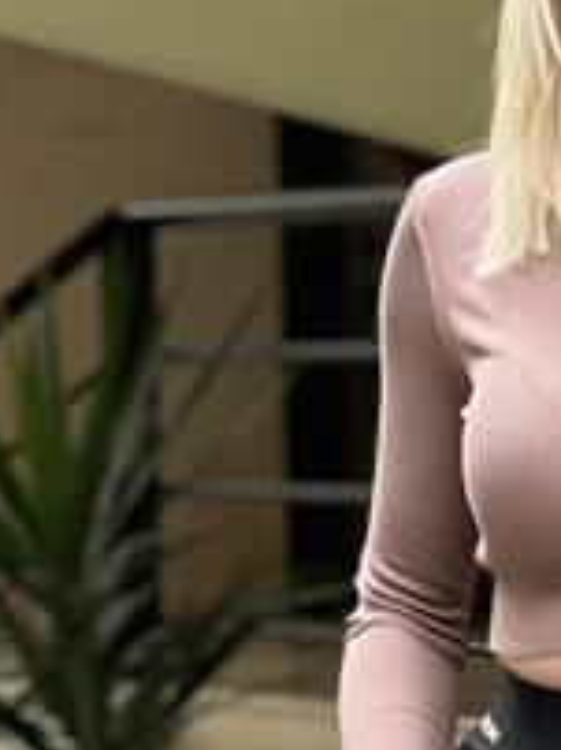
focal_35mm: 305
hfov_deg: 4.8
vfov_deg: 6.4
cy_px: 1088
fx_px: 6605
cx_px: 743
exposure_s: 1/76
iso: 250
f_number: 2.8
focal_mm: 9
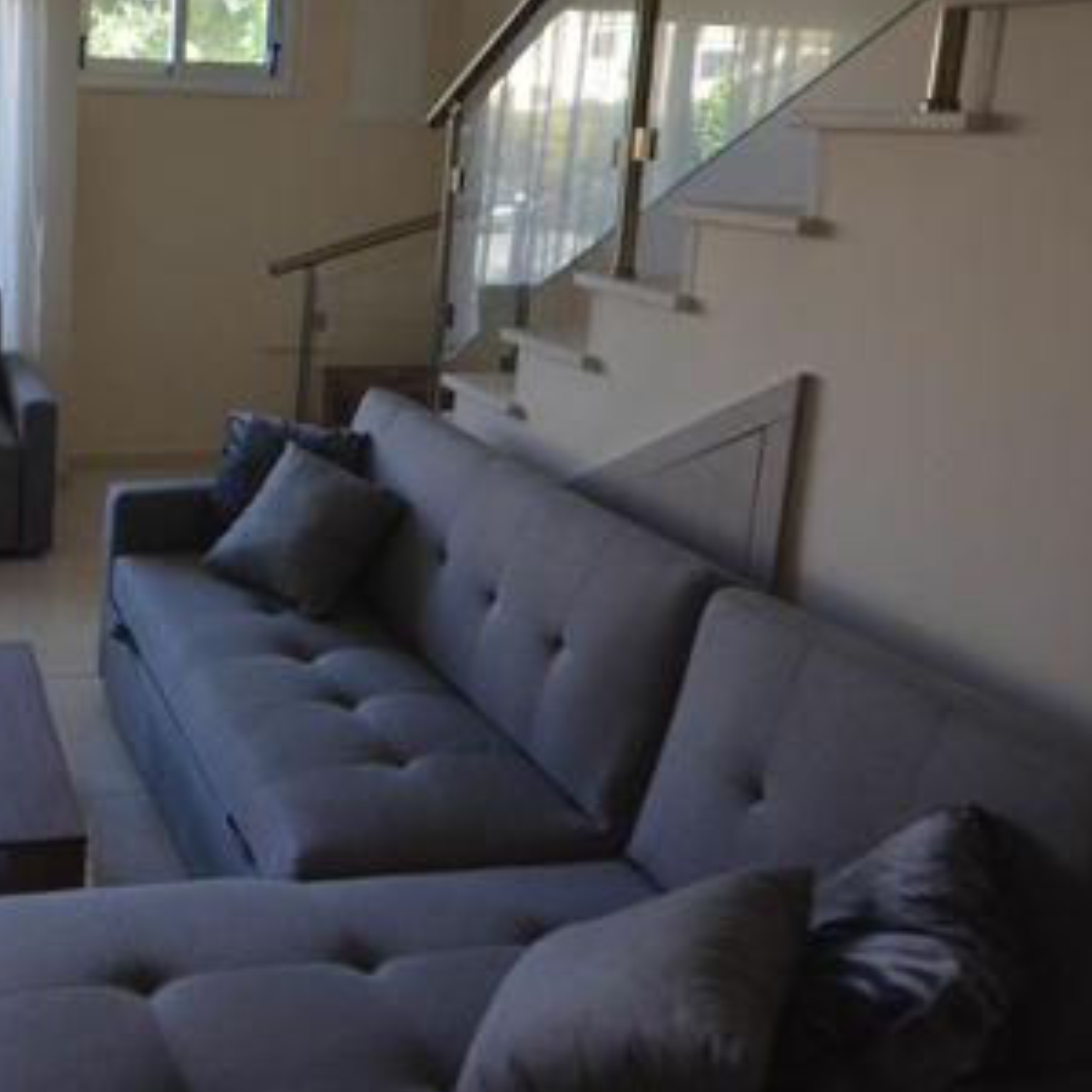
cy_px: 309
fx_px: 1231
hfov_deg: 43.1
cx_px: 79
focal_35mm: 34
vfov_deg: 46.5
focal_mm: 11.5
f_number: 4.5
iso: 400
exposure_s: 1/100
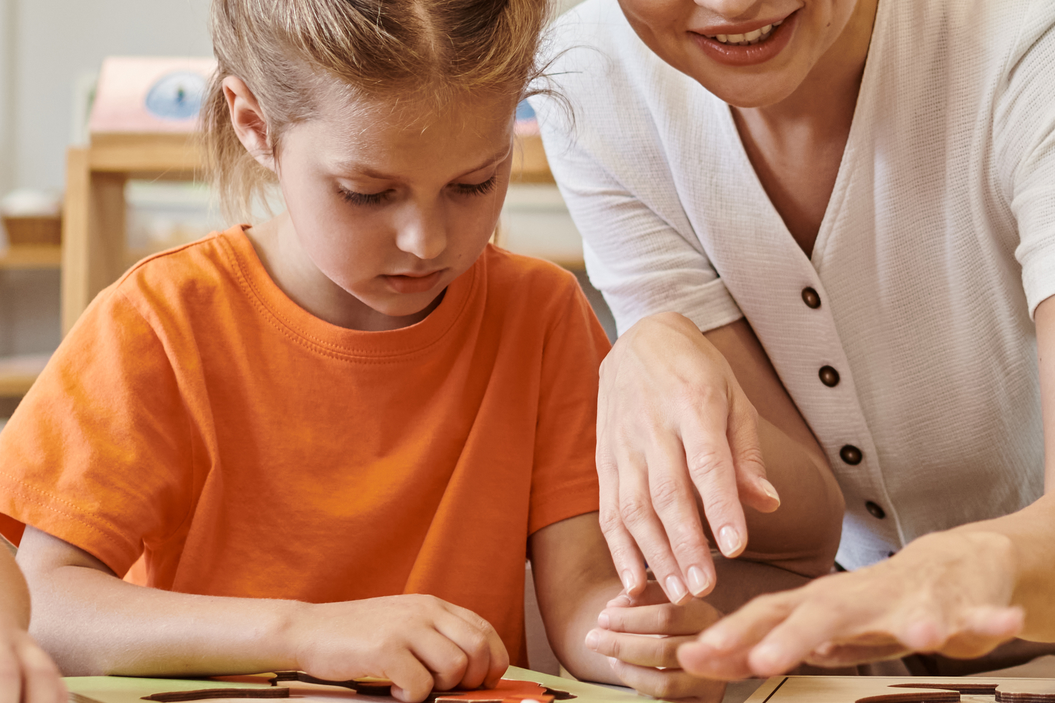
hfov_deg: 17.9
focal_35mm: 113
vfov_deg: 12.1
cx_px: 898
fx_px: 3311
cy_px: 153
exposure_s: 1/200
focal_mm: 35
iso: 400
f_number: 2.8
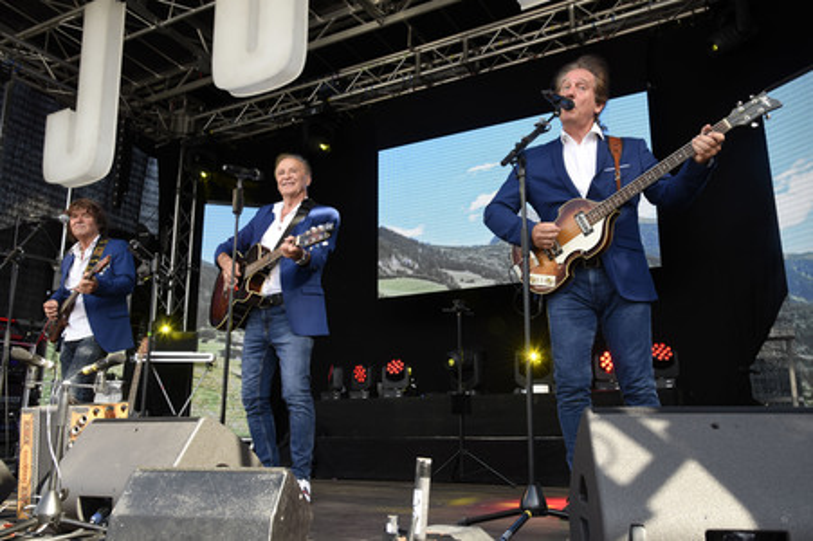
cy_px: 270
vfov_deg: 41.1
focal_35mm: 32
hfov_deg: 58.8
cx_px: 406
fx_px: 722
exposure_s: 1/160
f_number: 8
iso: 500
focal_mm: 32
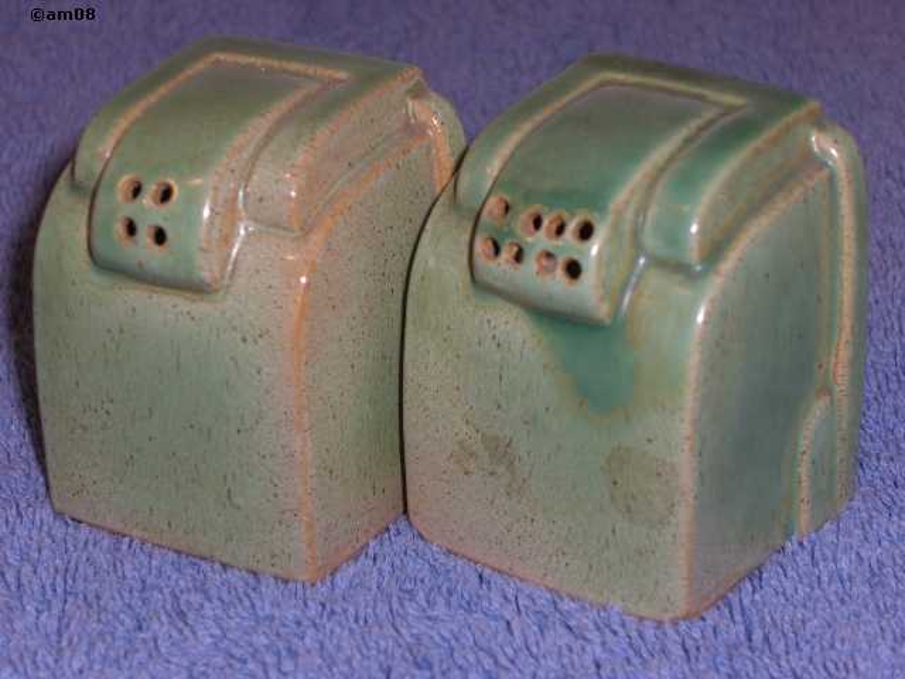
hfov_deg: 21.1
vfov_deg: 15.9
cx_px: 452
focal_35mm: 93
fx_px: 2431
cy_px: 340
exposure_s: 1/60
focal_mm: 19.4
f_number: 4.8
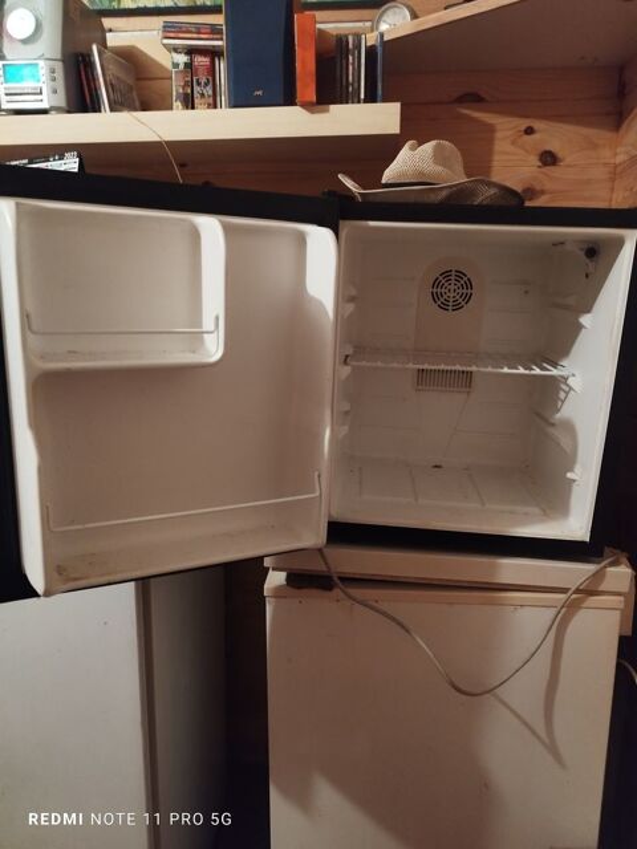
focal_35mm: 24
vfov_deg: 71.6
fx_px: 589
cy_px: 424
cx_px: 318
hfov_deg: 56.8
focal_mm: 5.89
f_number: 1.89
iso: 2000
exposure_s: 1/20
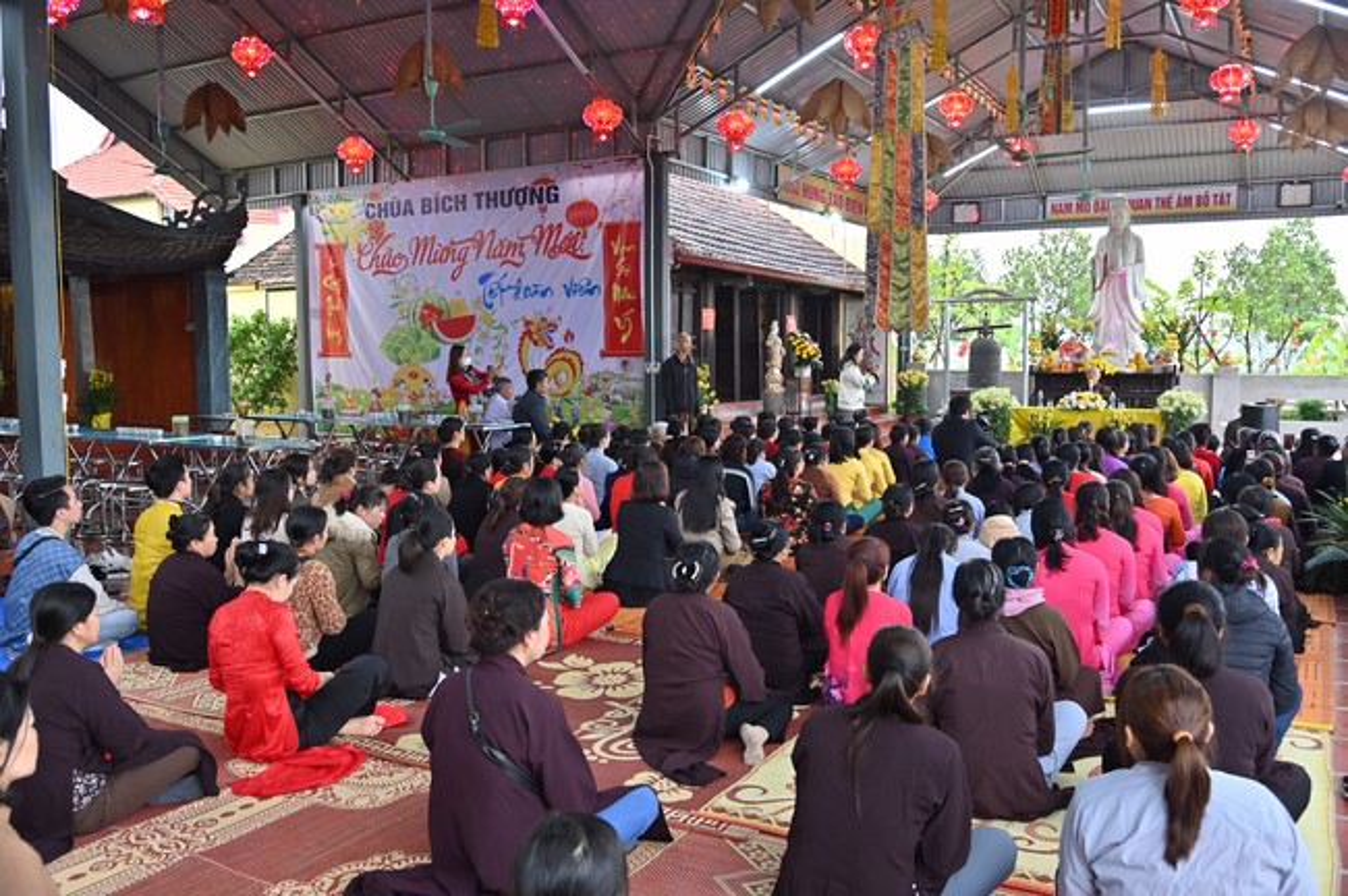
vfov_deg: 43.5
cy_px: 448
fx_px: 1122
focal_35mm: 30
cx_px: 674
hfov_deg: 62.0
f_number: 5
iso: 800
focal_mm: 30
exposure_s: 1/125
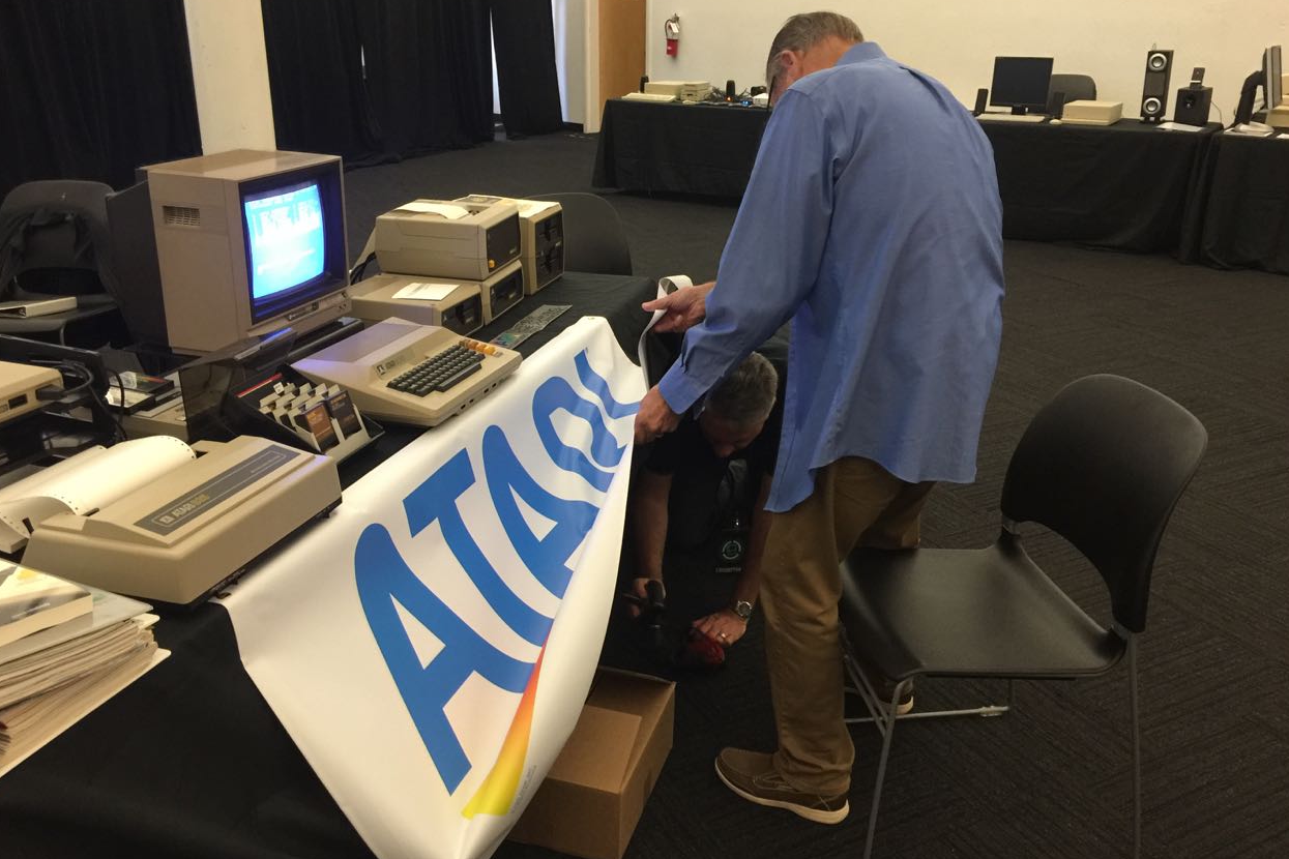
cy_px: 416
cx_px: 639
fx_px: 1110
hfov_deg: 60.3
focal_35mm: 31
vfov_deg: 42.3
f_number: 2.2
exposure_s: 1/10
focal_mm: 4.15
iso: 100
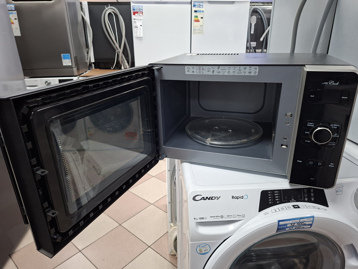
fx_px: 238
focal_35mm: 23
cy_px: 134
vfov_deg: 58.9
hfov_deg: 73.9
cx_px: 179
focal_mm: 5.54
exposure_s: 1/50
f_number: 1.8
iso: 320
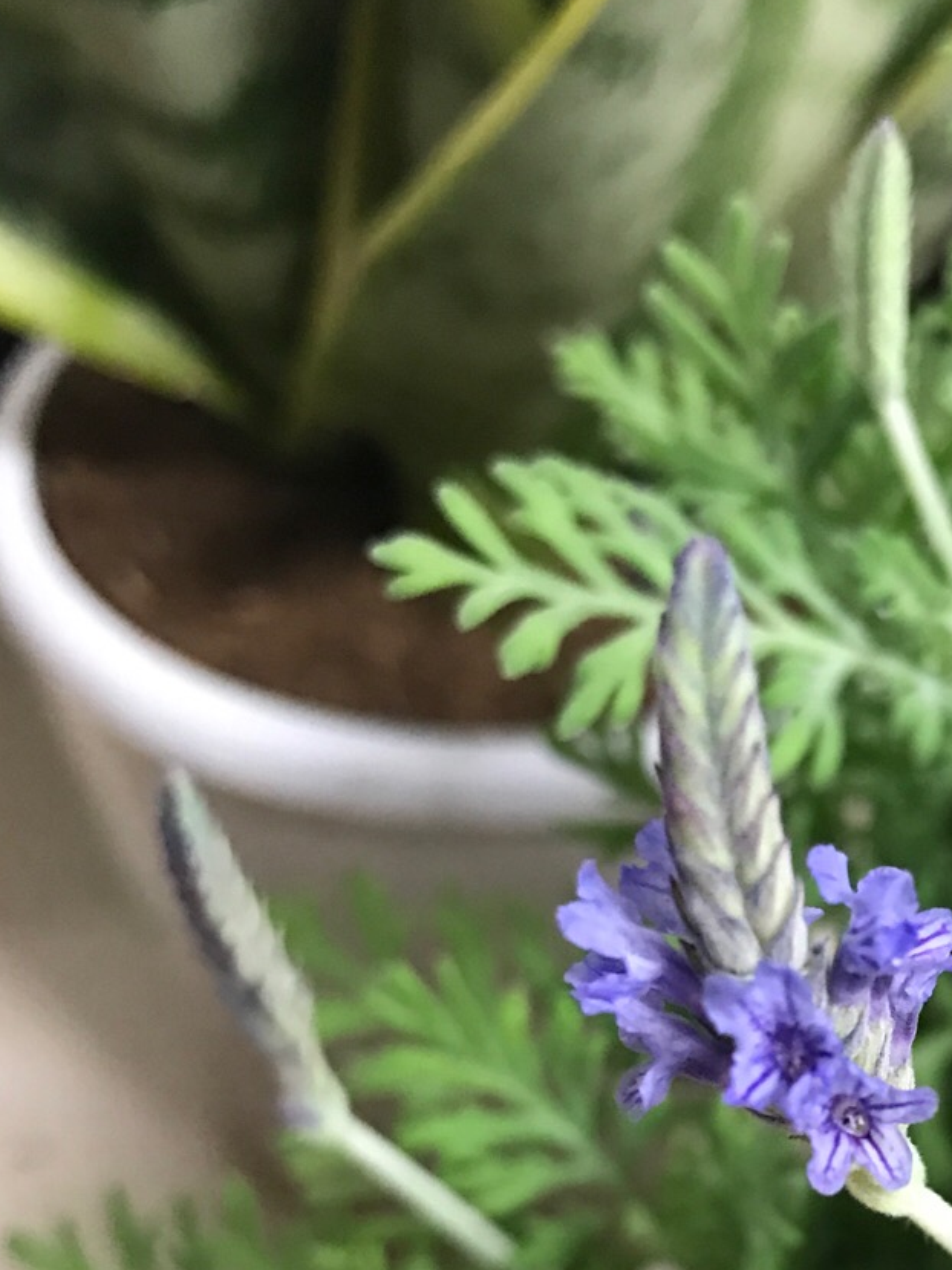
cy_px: 1126
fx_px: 1981
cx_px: 869
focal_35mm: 54
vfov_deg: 33.8
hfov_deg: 26.1
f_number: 1.8
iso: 100
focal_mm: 3.99
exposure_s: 1/13
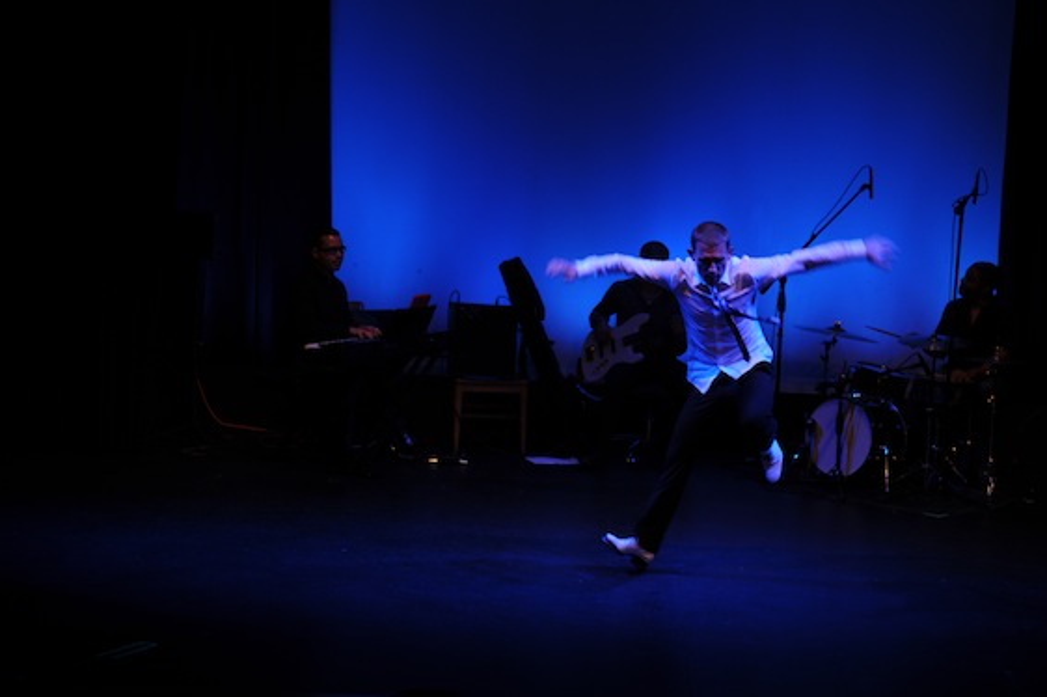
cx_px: 604
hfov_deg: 25.0
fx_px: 2354
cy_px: 329
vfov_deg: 16.8
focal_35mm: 81
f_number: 2.8
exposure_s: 1/60
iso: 1000
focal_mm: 70
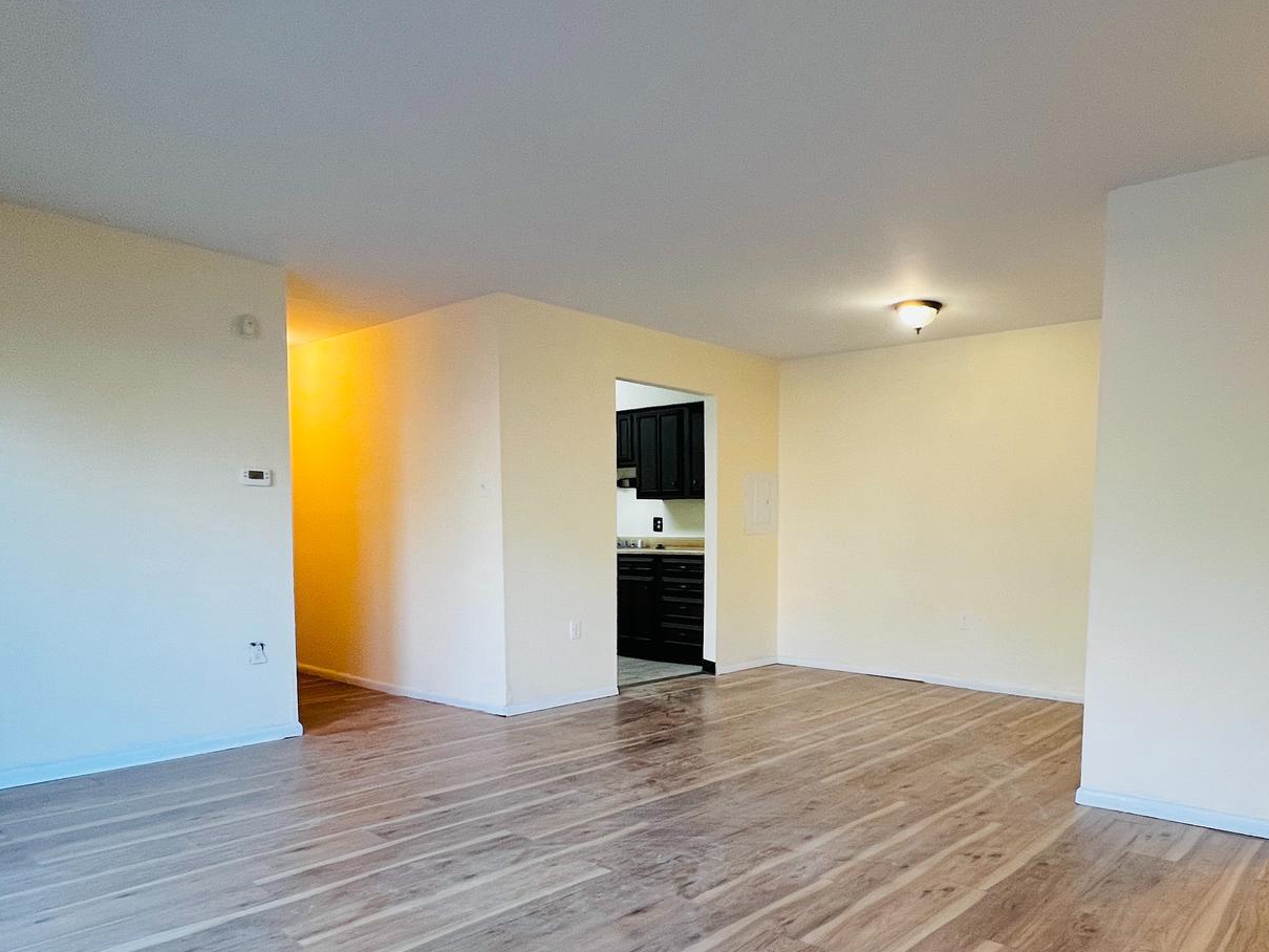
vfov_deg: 60.4
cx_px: 815
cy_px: 589
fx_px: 807
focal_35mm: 22
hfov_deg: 74.7
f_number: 1.8
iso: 200
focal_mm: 1.57
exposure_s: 1/60
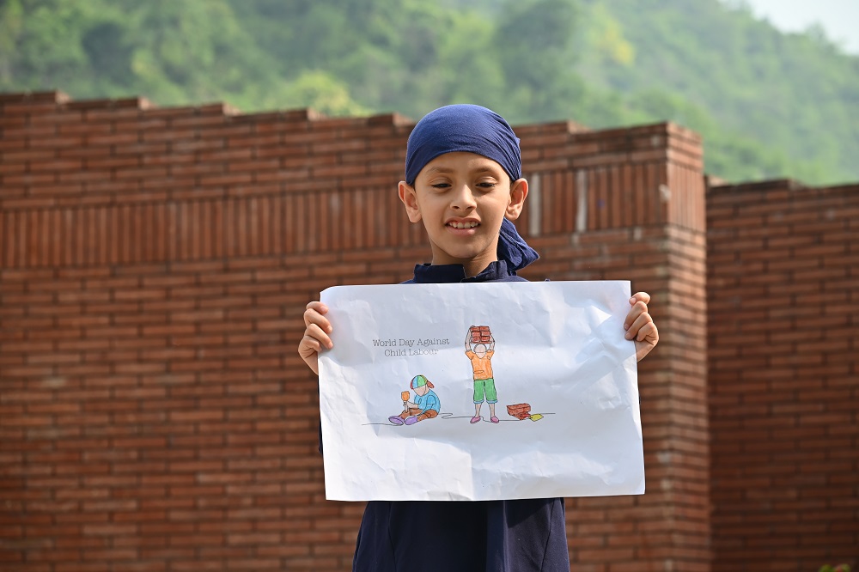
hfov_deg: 17.1
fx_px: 2862
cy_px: 286
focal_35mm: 120
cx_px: 430
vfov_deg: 11.4
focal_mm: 120
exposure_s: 1/200
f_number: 7.1
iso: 125
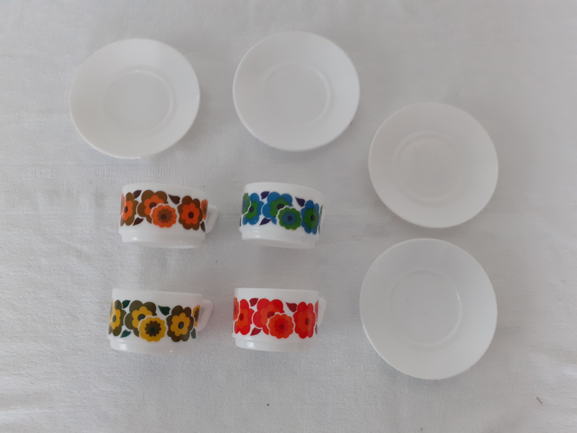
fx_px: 450
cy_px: 216
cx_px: 288
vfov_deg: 51.4
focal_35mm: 27
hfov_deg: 65.3
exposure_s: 1/25
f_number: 1.9
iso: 200
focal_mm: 3.6
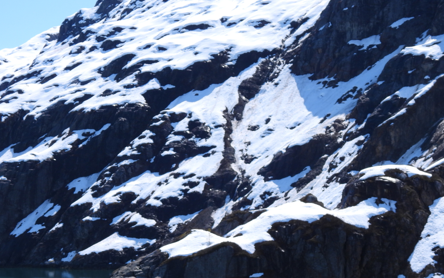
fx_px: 1222
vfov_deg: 12.9
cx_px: 226
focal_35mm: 101
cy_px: 185
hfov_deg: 20.6
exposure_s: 1/1250
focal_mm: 14.3
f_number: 3.5
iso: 100
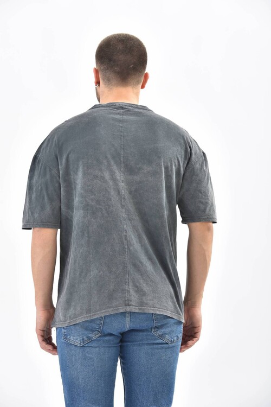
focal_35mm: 112
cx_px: 136
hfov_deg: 12.2
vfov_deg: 18.3
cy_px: 204
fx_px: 1265
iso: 100
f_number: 7.1
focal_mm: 112
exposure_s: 1/160
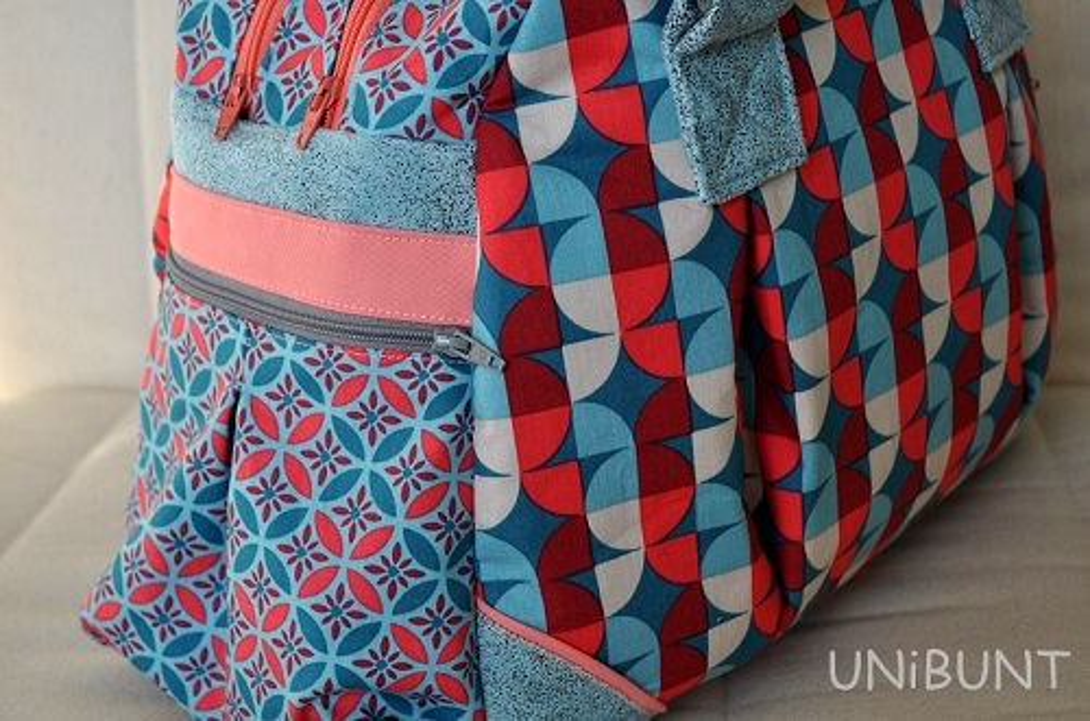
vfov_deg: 23.7
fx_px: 1722
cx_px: 545
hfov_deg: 35.1
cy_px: 360
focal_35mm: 57
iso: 200
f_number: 6.3
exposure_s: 1/160
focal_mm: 38
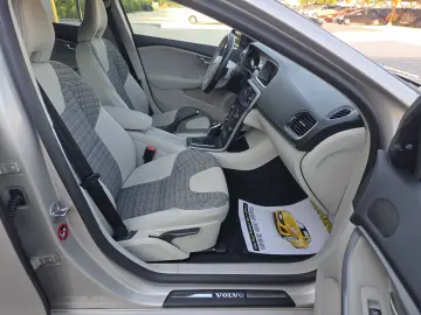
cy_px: 158
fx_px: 280
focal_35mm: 23
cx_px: 210
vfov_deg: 58.9
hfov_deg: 73.9
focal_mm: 6.25
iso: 32
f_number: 1.7
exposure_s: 1/180
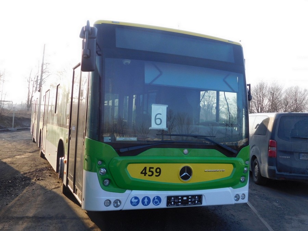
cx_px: 154
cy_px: 116
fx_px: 285
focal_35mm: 32
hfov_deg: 56.8
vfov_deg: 44.2
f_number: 3.6
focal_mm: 5.7
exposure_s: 1/400
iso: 125
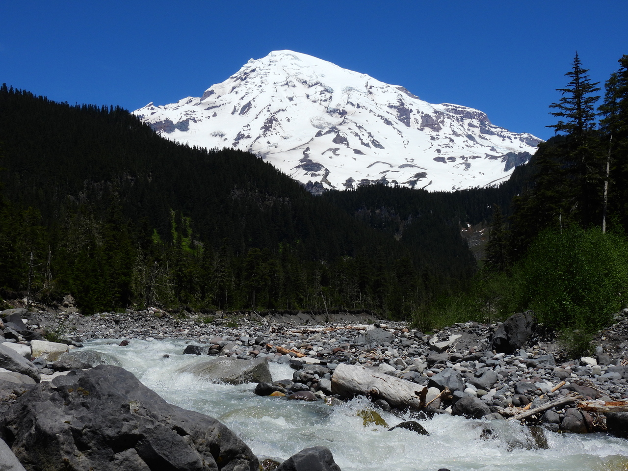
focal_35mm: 50
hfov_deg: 38.2
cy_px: 236
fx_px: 907
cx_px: 314
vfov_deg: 29.1
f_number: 5
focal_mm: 8.9
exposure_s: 1/1600
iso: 100
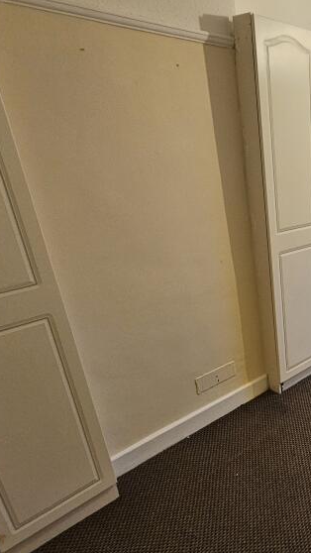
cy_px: 316
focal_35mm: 26
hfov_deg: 35.4
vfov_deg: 71.5
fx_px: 381
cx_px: 369
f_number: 2.2
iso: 320
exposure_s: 1/33
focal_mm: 2.2
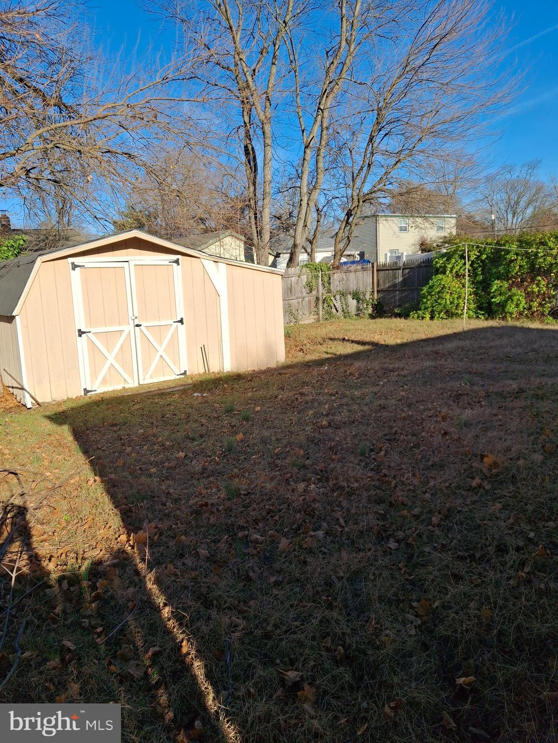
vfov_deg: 69.4
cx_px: 279
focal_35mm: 25
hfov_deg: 54.9
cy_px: 372
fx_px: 537
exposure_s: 1/1862
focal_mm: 4.69
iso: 25
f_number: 1.8
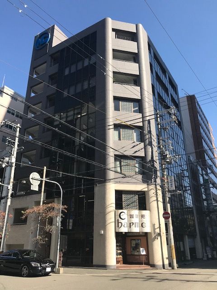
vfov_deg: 63.4
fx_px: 234
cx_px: 108
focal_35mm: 28
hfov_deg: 49.7
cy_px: 145
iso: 20
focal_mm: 3.99
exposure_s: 1/1368
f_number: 1.8
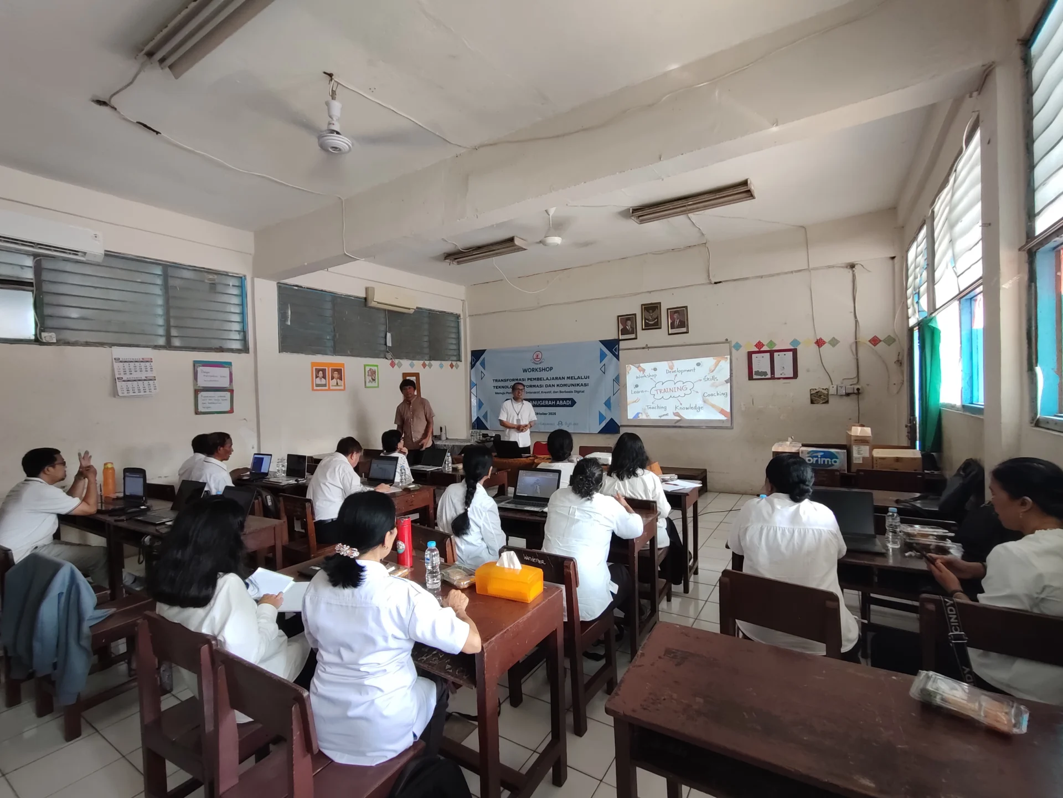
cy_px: 399
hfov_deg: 106.2
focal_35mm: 13
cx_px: 532
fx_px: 399
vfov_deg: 89.9
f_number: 2.2
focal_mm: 1.66
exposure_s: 1/50
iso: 163
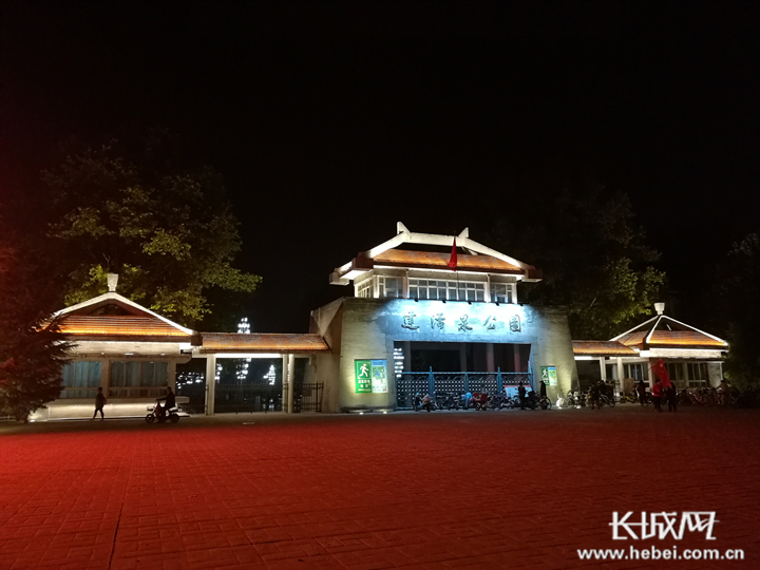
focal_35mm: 27
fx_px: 593
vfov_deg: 51.4
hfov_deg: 65.3
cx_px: 380
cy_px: 285
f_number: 2.2
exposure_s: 1/20
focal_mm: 4.5
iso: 500
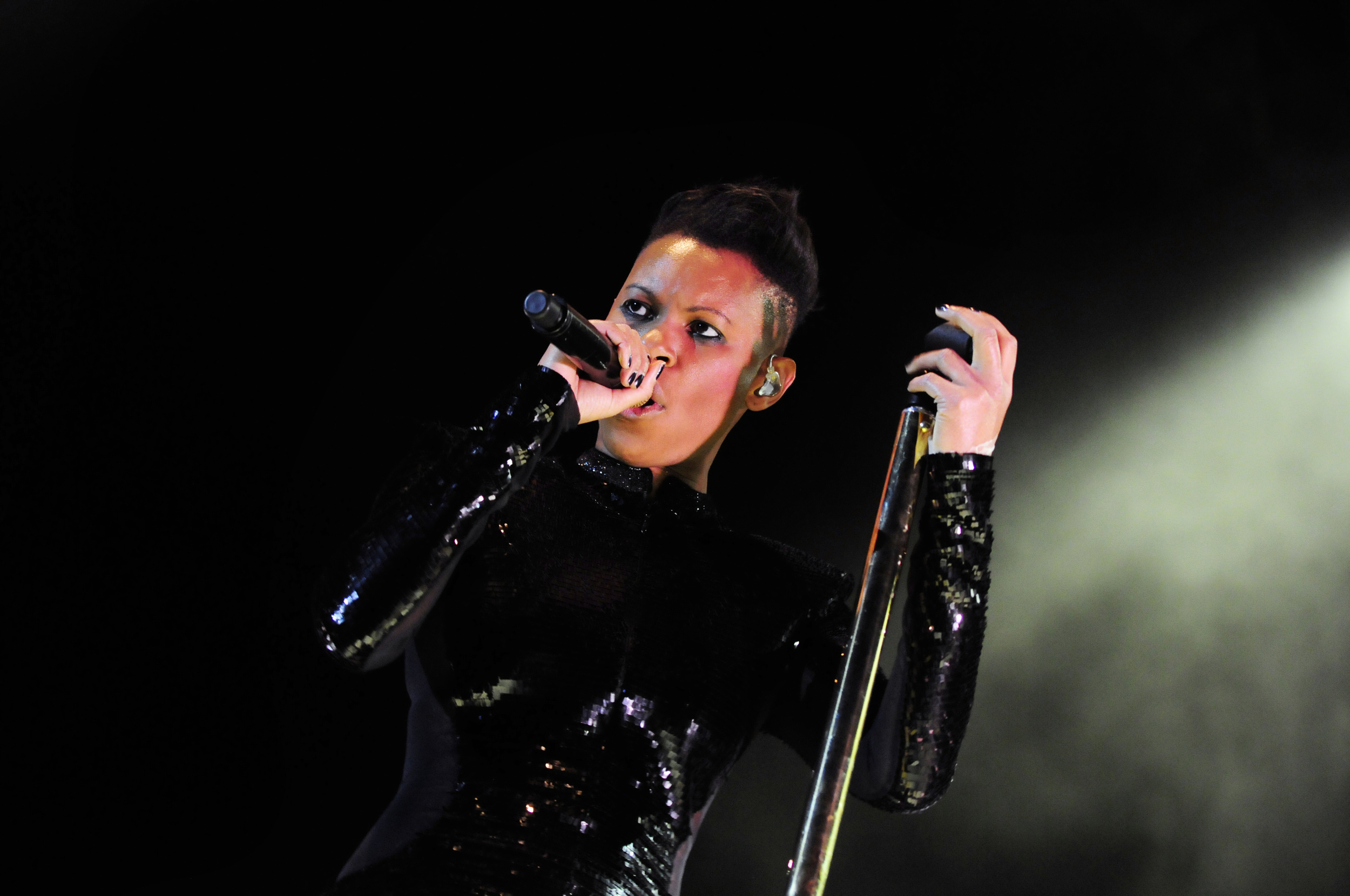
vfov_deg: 11.4
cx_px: 675
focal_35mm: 120
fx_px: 4494
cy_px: 448
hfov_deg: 17.1
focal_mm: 80
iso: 1600
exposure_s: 1/125
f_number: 2.8
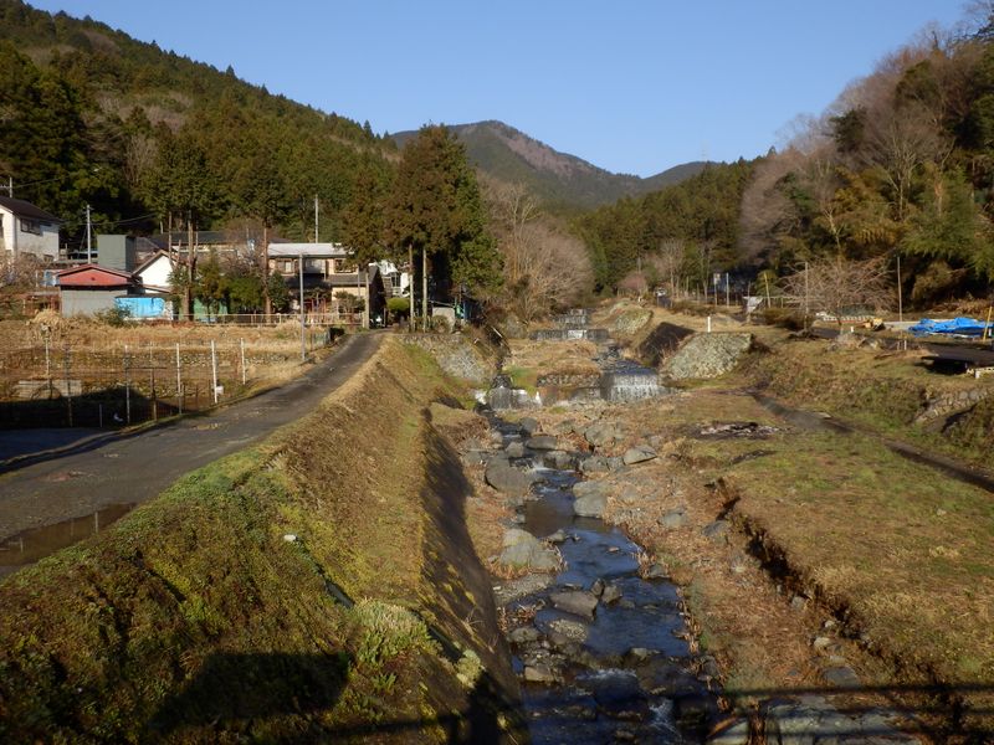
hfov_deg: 55.4
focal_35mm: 33
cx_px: 497
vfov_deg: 42.9
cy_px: 372
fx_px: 948
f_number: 3.7
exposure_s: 1/800
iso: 80
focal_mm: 5.9
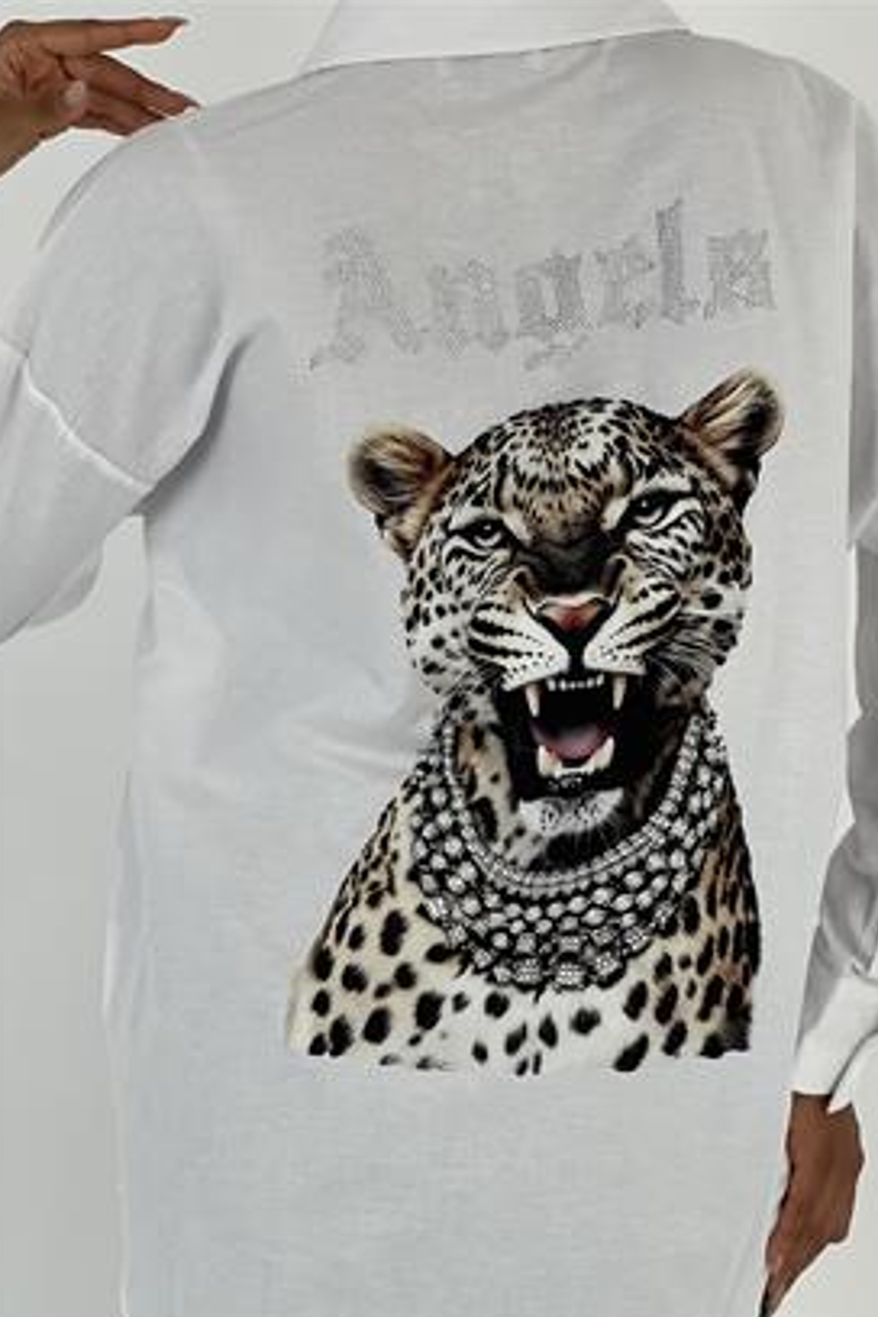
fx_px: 2963
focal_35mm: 81
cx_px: 478
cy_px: 663
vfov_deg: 25.1
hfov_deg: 16.9
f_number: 2.8
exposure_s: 1/100
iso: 32
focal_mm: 9
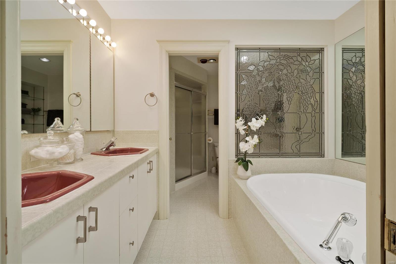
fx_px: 176
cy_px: 132
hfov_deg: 96.7
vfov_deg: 73.7
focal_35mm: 16
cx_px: 198
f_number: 7.1
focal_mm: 8
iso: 400
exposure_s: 1/25
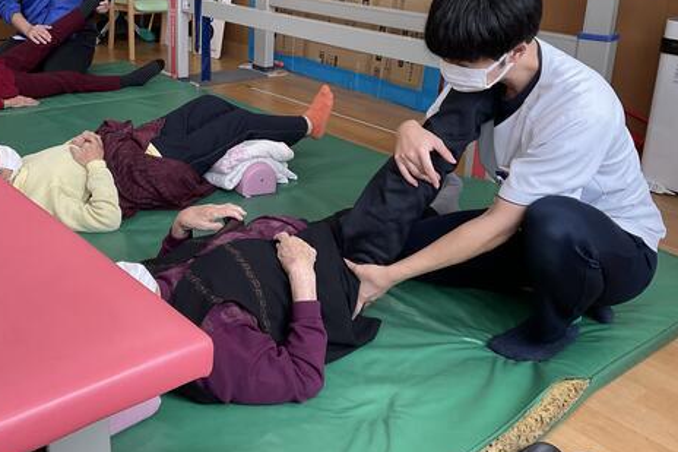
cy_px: 142
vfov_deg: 33.8
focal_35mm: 39
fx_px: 734
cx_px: 254
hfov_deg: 49.1
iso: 50
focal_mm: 3
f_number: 1.8
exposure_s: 1/120
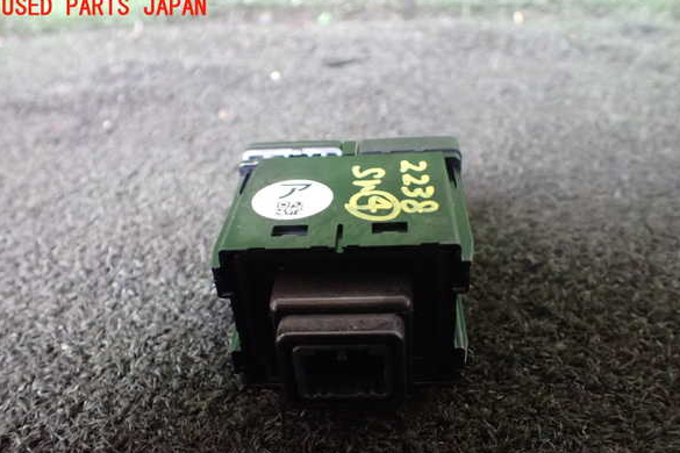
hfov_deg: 58.7
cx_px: 344
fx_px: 604
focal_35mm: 32
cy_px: 254
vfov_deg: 41.0
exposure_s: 1/30
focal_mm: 5.4
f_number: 2.3
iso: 1250
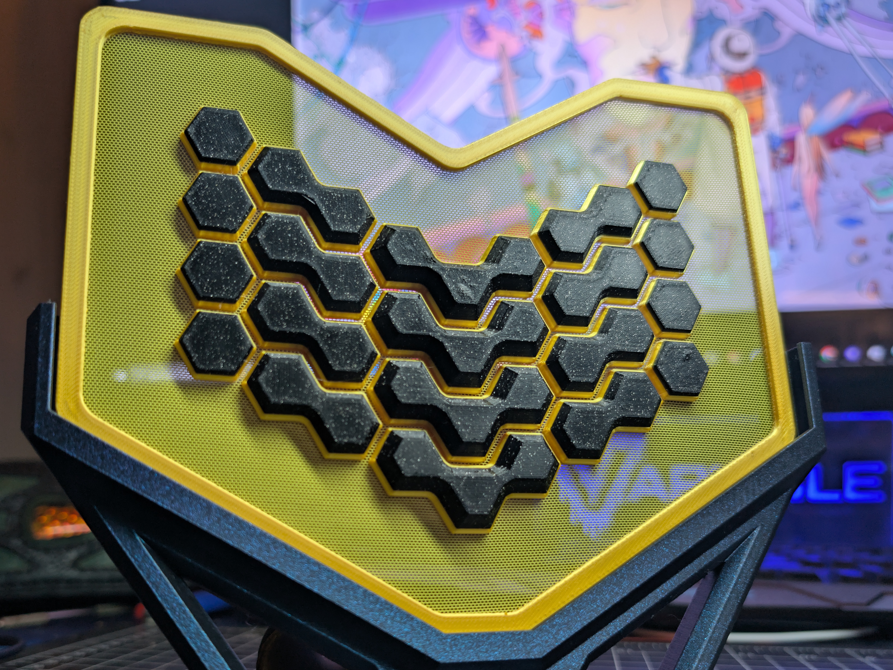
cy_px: 426
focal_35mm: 31
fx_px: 800
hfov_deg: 58.0
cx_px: 372
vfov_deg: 45.0
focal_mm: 6.9
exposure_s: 1/53
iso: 81
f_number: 1.68
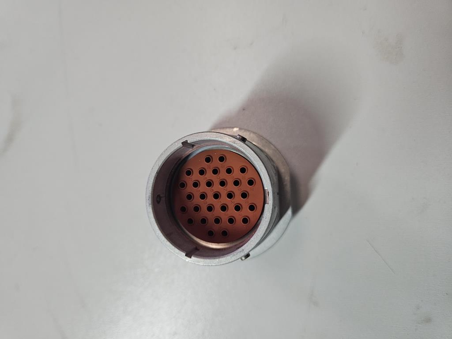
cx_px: 226
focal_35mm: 23
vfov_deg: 58.9
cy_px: 170
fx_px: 300
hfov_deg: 73.9
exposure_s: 1/142
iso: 500
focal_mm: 5.4
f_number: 1.8
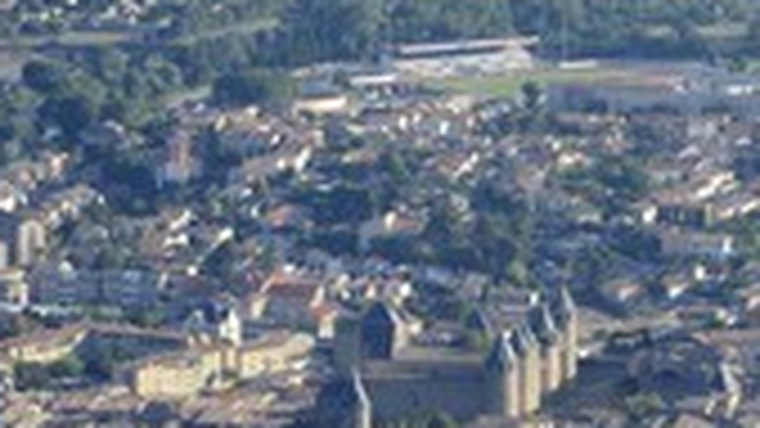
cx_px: 526
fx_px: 5360
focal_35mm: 266
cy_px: 626
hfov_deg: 8.1
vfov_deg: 4.5
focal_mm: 102
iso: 400
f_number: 5
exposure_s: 1/1000
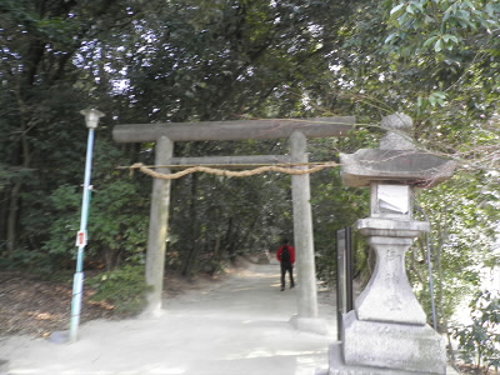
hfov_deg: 65.3
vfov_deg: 51.4
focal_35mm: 27
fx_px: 390
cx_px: 250
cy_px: 188
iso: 64
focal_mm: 4.9
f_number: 3.2
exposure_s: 1/30
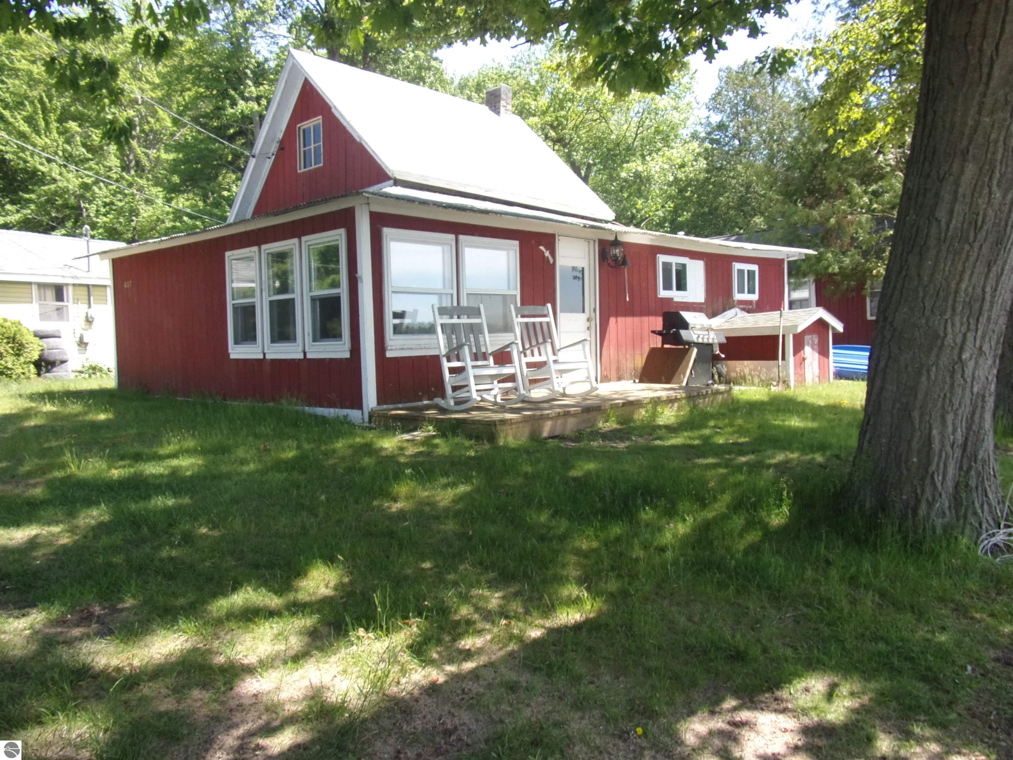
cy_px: 380
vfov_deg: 56.8
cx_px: 506
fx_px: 702
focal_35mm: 24
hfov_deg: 71.6
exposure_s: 1/240
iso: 80
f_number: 3.3
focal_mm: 4.3
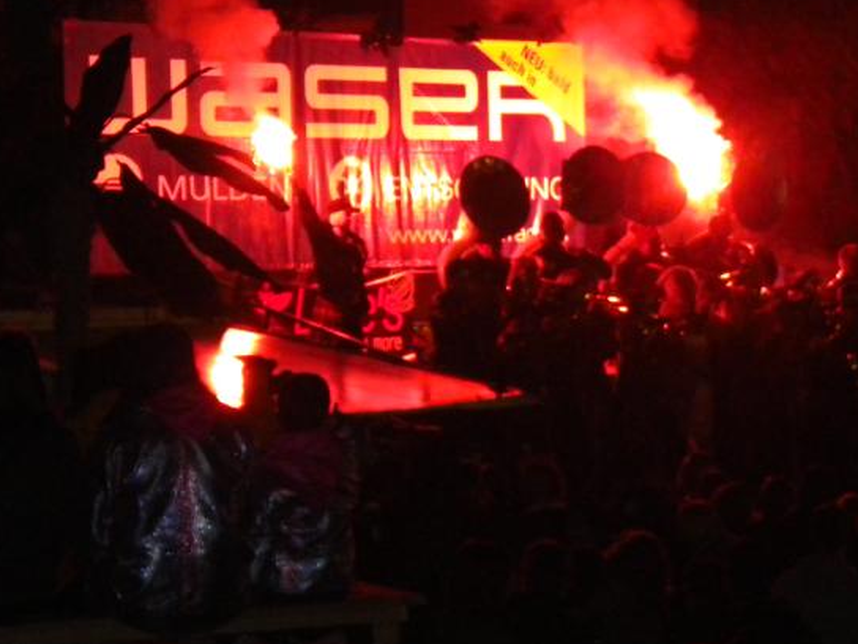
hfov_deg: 14.2
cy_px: 235
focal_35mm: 139
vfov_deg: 10.7
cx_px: 405
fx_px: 3445
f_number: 5.9
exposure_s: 1/60
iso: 567
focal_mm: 18.9
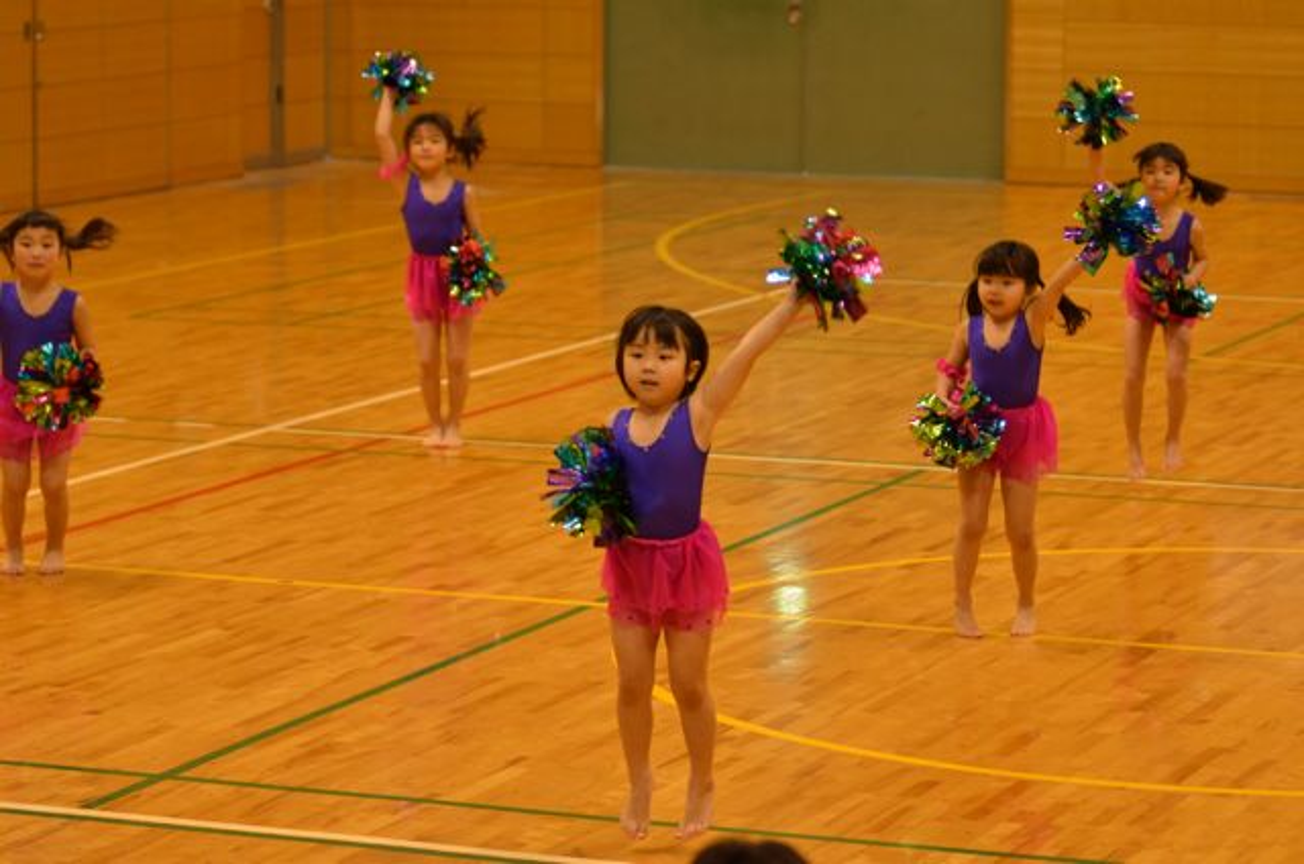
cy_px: 432
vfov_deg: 11.4
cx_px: 652
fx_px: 4338
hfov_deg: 17.1
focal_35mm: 120
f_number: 2.8
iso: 1250
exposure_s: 1/160
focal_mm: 80
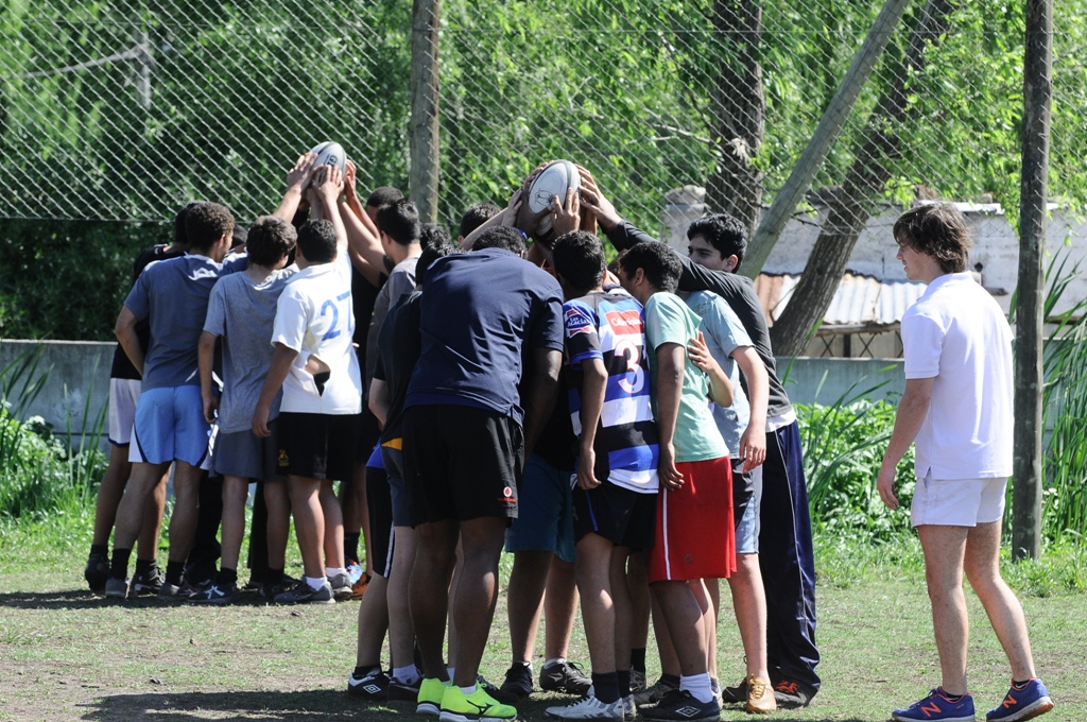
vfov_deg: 6.1
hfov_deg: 9.2
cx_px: 544
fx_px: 6785
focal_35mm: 225
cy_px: 361
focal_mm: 150
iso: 400
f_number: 7.1
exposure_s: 1/500
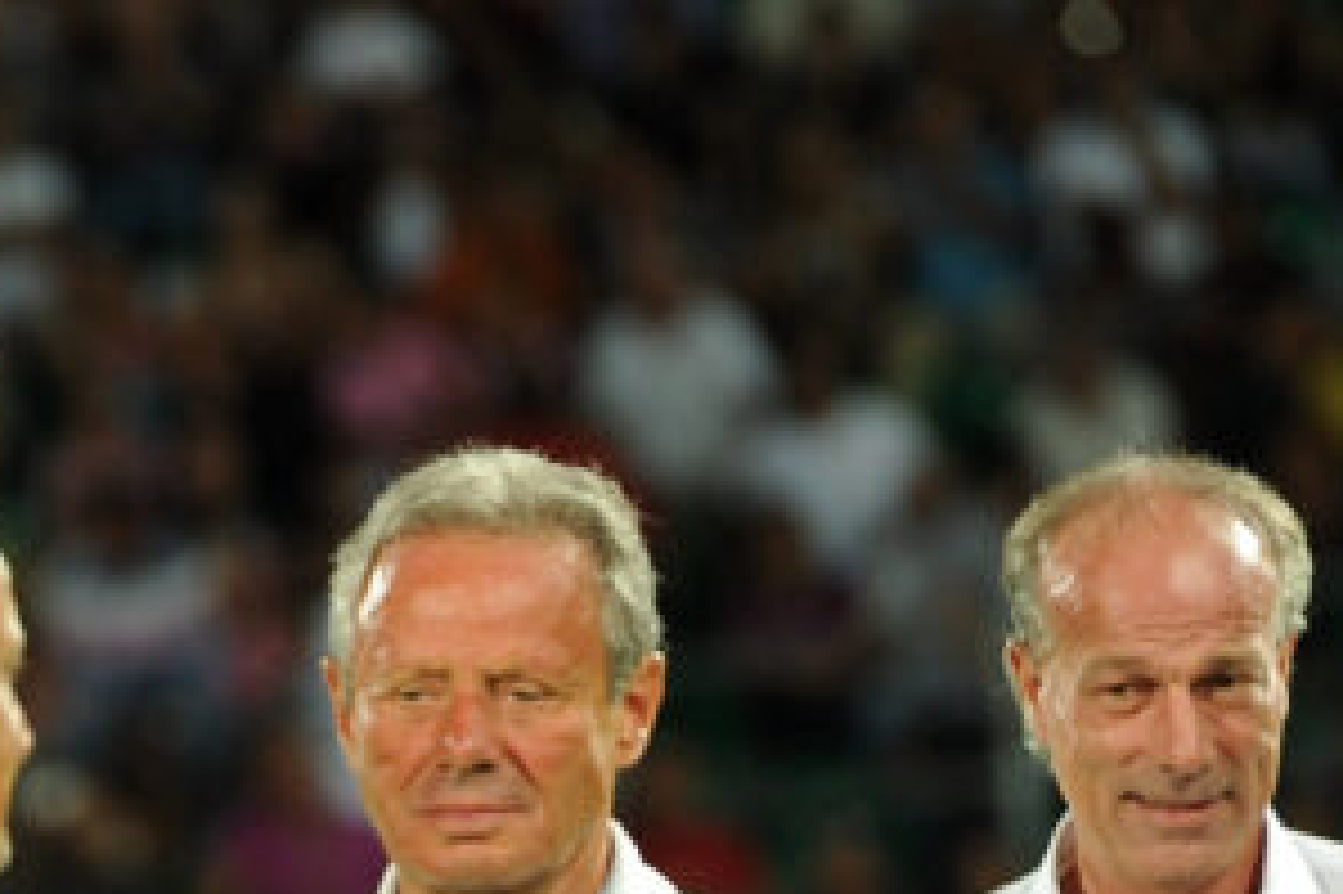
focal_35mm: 686
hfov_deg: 3.0
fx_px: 25576
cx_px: -535
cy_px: 1319
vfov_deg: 2.0
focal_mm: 200
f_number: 3.5
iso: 800
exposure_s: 1/200
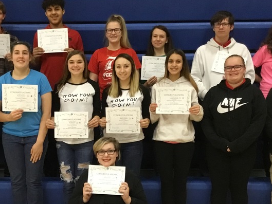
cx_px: 106
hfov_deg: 32.1
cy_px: 152
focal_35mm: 60
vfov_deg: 24.2
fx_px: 472
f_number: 2.4
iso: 200
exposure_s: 1/30
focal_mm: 3.3
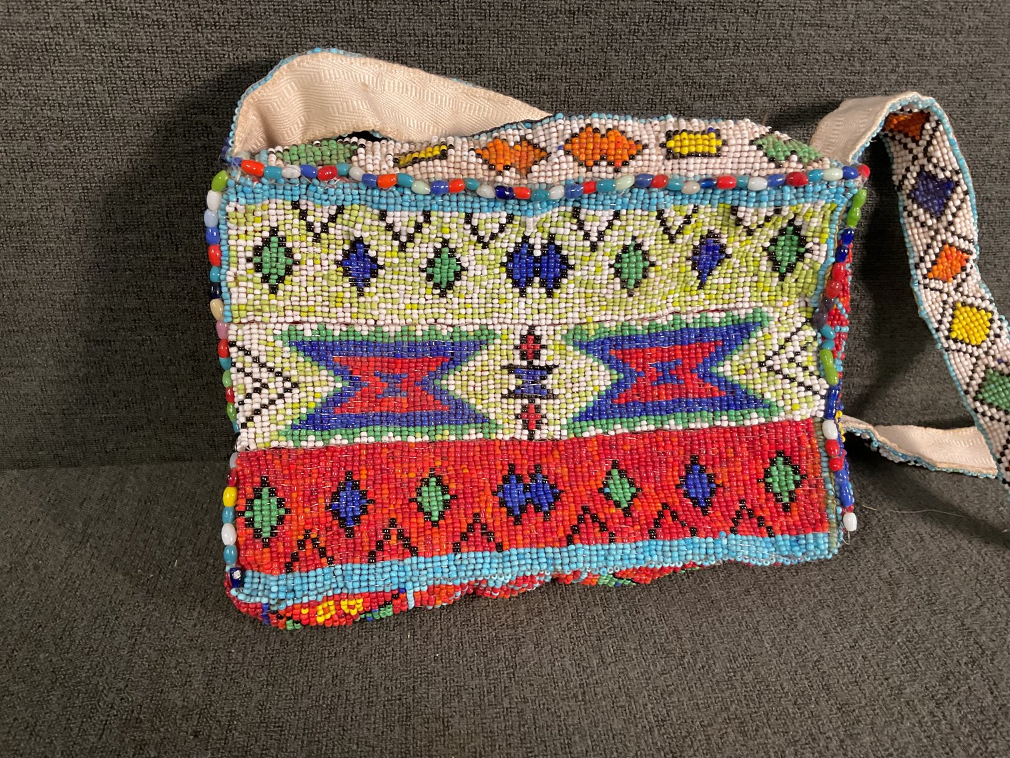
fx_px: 846
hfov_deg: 61.7
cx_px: 505
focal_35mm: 29
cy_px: 379
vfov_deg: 48.2
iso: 200
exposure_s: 1/40
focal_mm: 3
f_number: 1.8
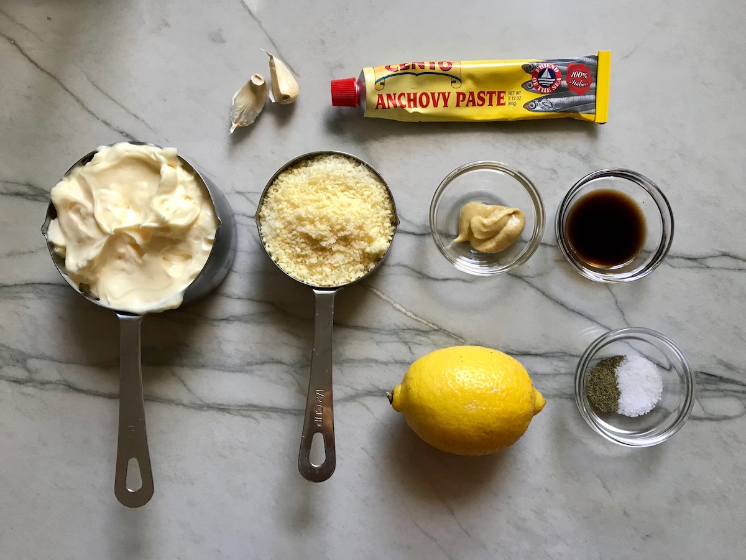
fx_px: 603
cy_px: 280
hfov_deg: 63.4
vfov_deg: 49.7
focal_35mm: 28
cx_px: 373
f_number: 1.8
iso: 40
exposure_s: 1/30
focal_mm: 3.99
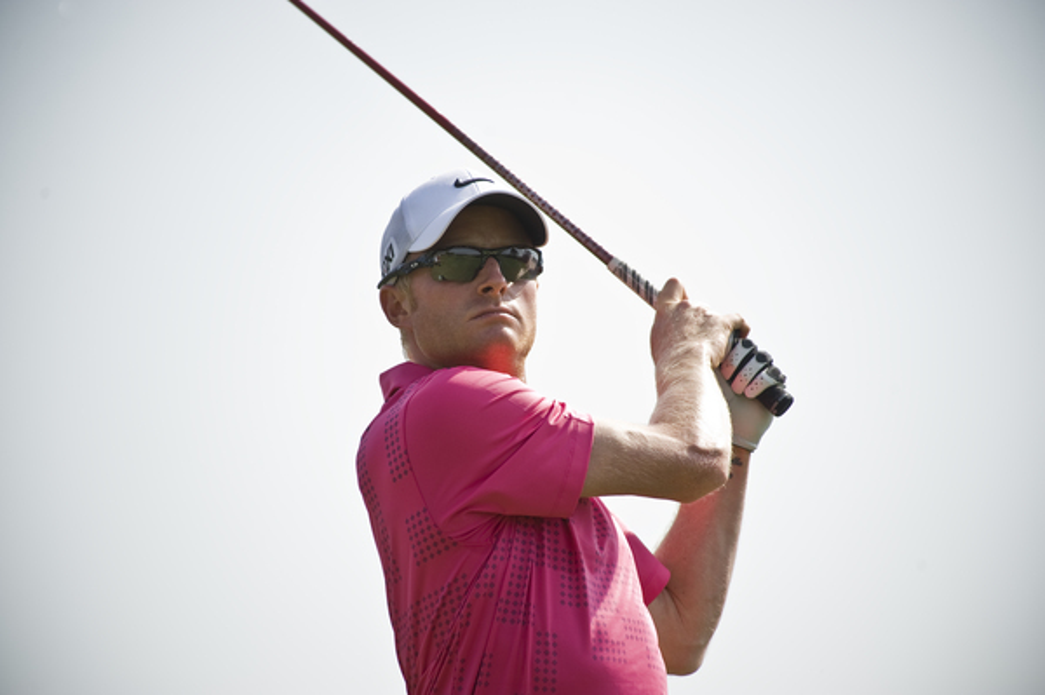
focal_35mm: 400
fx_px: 11601
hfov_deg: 5.2
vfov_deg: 3.4
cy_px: 348
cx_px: 522
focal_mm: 400
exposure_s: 1/500
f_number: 5.6
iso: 200
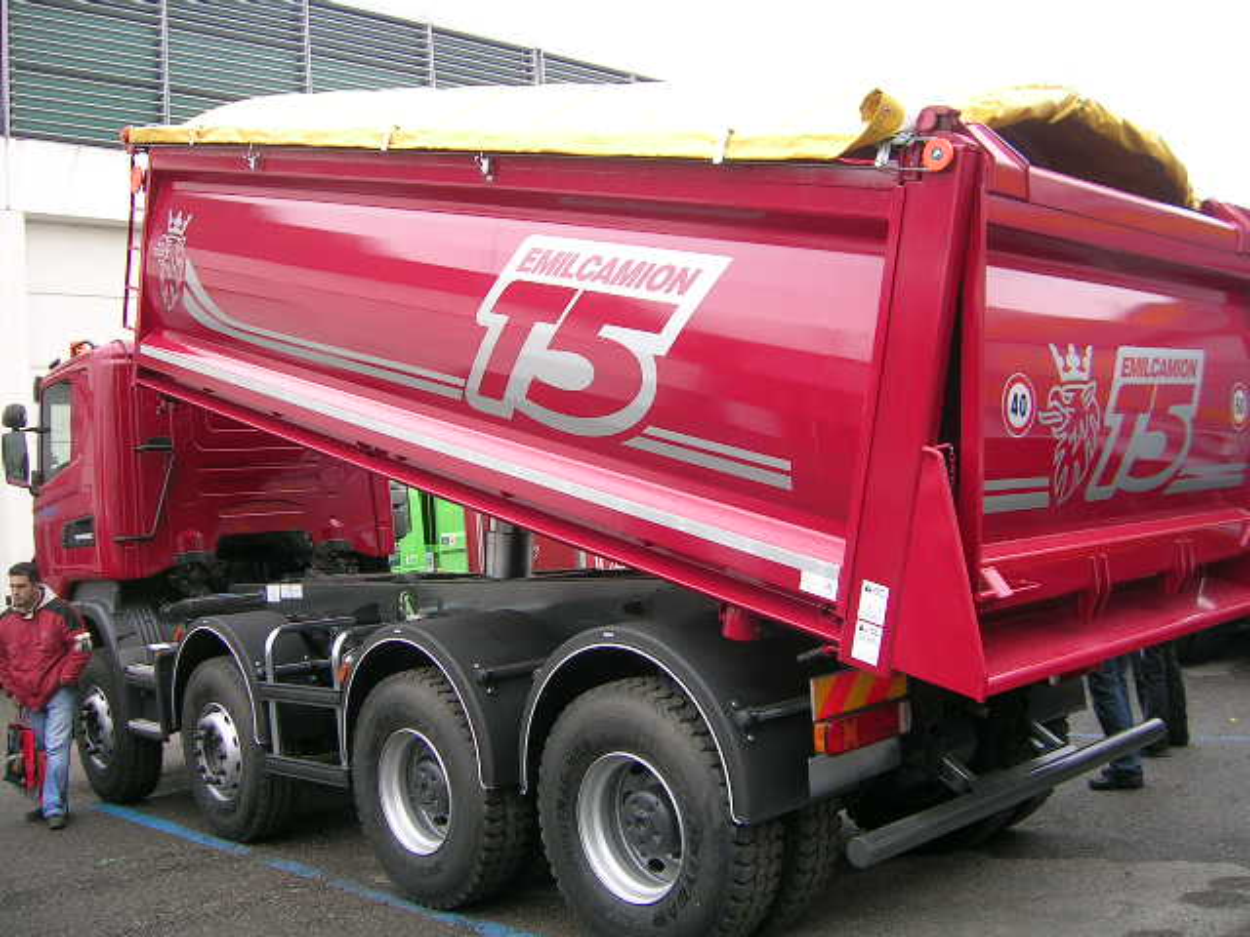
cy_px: 468
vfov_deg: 40.7
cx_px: 625
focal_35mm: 35
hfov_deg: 52.6
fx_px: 1264
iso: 50
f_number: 2.8
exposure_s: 1/83.8
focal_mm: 5.4
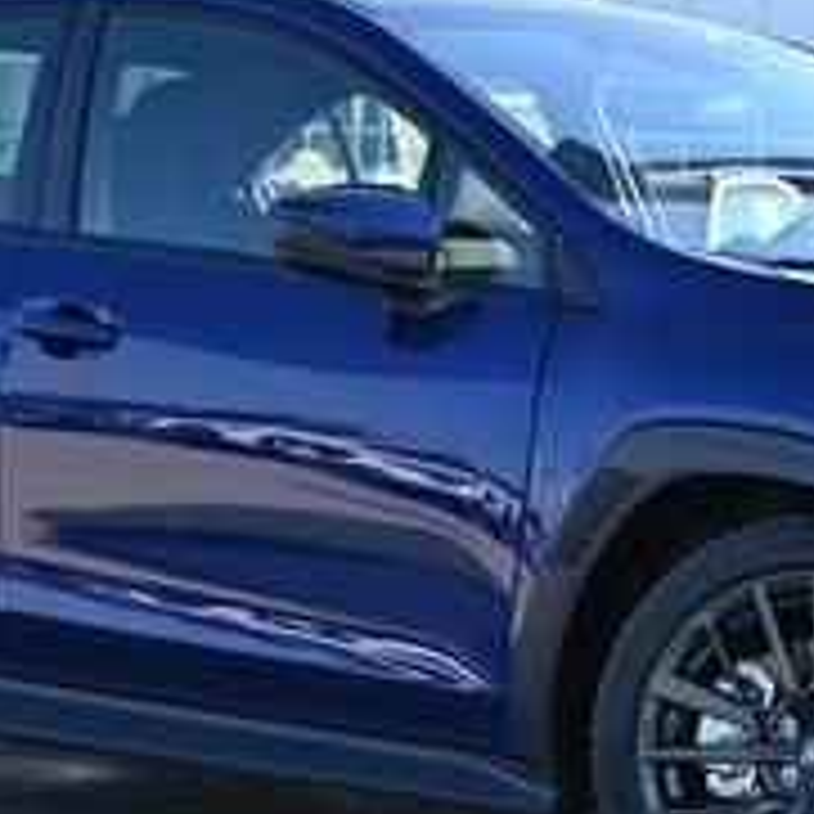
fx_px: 4130
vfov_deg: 11.2
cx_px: 562
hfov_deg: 11.2
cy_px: 277
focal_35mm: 155
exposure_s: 1/1250
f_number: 4.2
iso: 320
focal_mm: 34.5
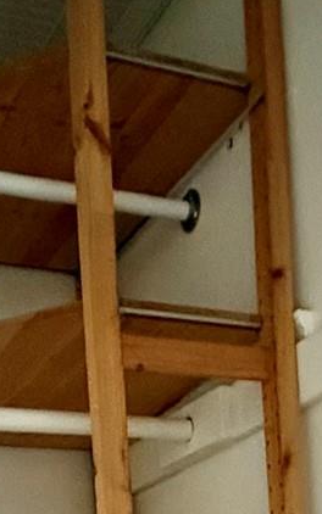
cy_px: 787
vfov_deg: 22.8
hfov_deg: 18.1
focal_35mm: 72
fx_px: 1010
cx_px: 122
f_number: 2.2
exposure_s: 1/60
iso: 1250
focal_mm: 2.22
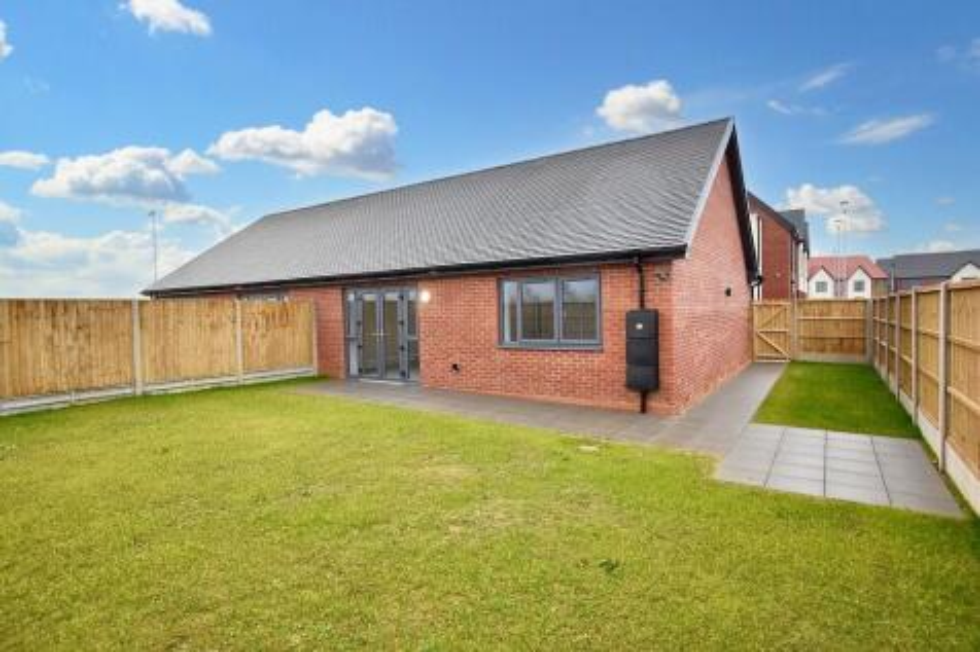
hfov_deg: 90.0
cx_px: 490
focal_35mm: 18
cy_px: 326
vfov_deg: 67.3
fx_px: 490
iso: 800
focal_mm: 12
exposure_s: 1/100
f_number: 5
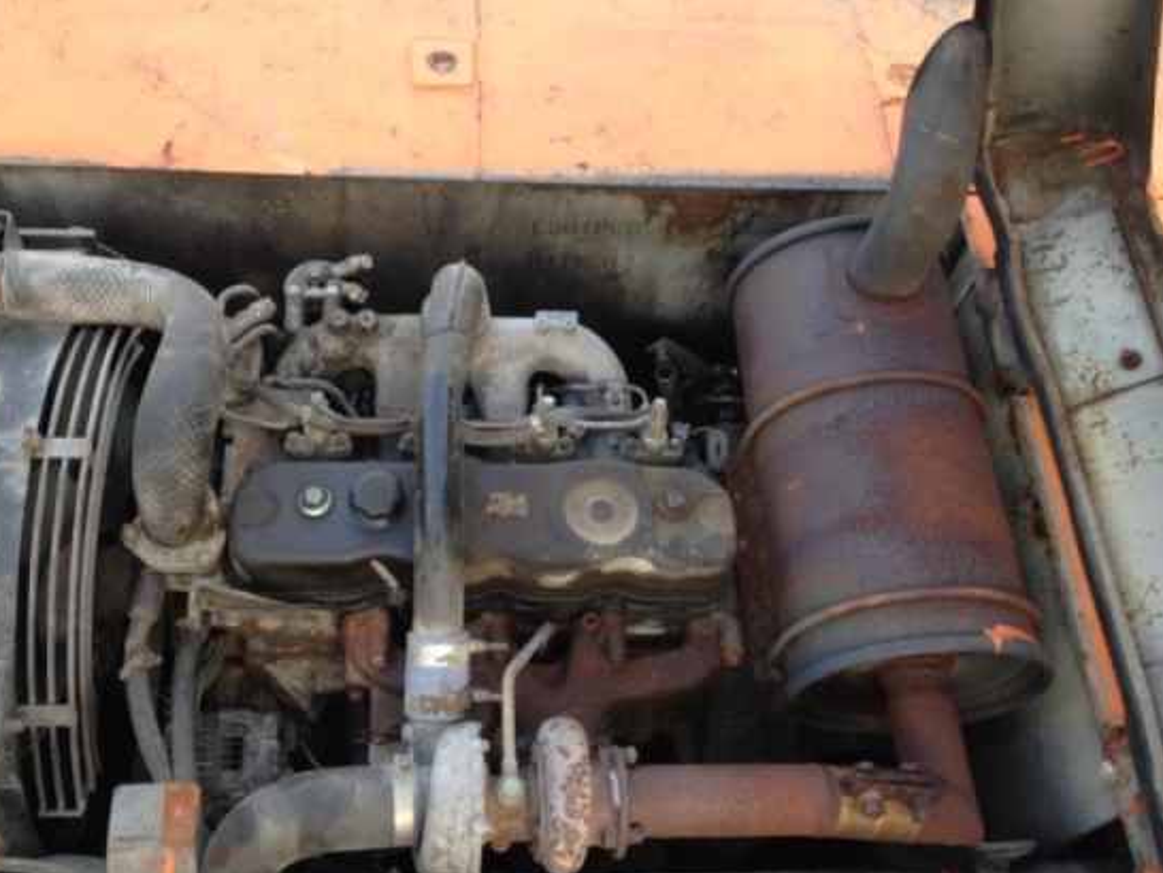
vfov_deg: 35.1
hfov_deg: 45.7
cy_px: 405
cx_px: 515
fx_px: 1378
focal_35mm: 41
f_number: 2.4
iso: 100
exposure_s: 1/120
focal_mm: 4.28
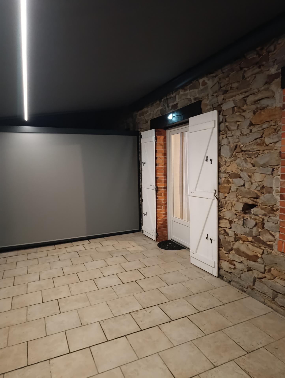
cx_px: 142
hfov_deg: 59.0
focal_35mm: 23
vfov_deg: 73.9
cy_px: 189
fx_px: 252
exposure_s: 1/25
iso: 8431
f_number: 1.65
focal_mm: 6.11
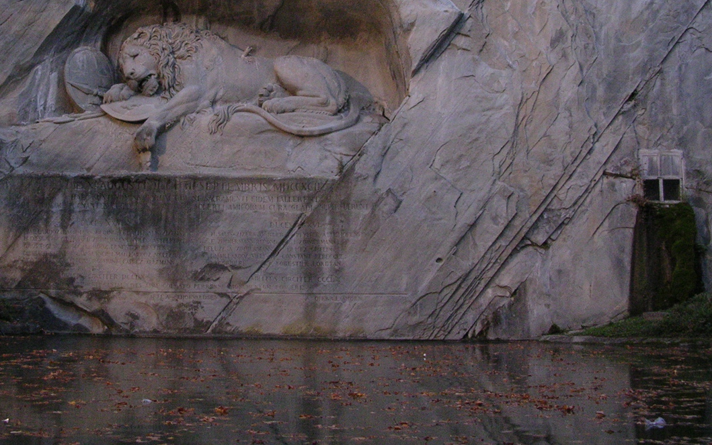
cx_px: 254
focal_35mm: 56
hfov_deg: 36.0
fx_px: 1087
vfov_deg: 22.9
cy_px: 117
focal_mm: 6.2
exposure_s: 1/3.9
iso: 400
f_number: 2.9
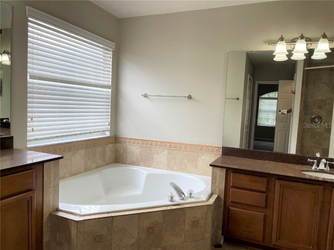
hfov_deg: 67.3
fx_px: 251
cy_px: 125
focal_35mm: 26
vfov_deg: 53.1
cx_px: 167
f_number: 1.6
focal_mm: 5.1
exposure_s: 1/168
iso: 32
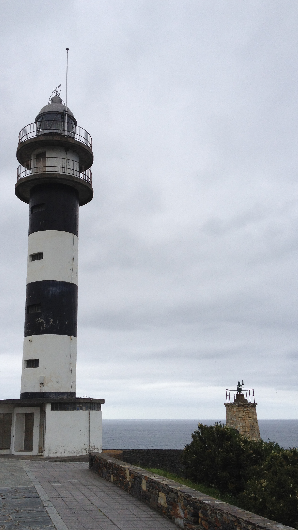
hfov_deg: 29.6
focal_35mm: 40
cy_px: 260
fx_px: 562
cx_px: 121
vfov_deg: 50.5
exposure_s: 1/726
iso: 64
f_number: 2.4
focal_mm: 4.28
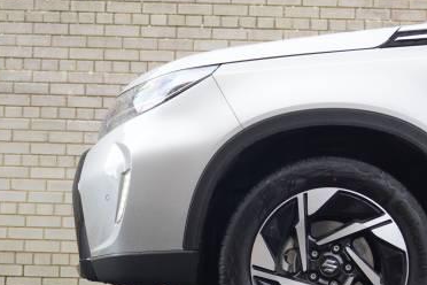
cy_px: 214
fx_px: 888
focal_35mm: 75
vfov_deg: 18.1
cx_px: 281
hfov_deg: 26.9
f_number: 4.5
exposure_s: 1/160
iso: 1000
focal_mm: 29
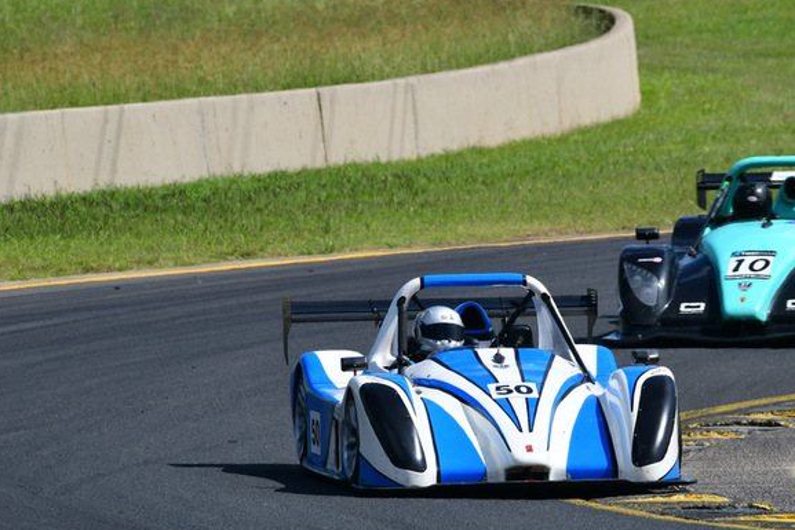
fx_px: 16544
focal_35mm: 749
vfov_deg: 1.8
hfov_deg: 2.8
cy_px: 270
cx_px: 477
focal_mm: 360
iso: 320
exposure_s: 1/640
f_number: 11
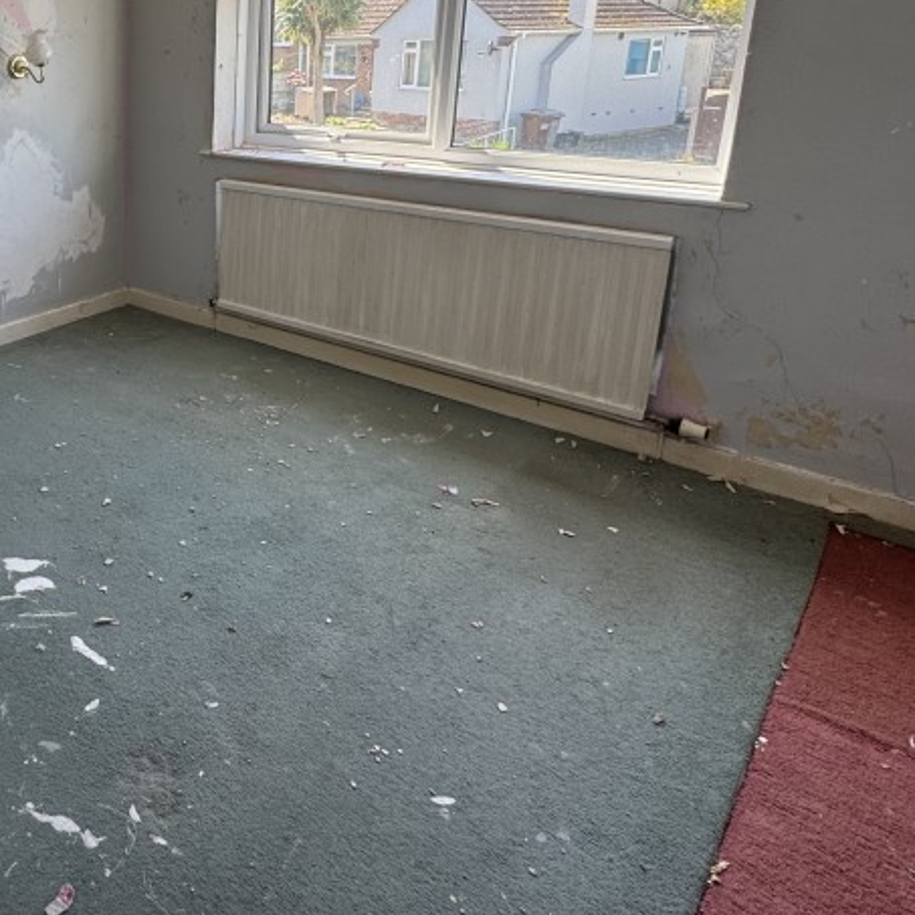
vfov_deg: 55.0
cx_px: 32
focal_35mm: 28
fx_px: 837
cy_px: 246
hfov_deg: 48.7
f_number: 2.2
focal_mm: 2.22
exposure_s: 1/99
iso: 40
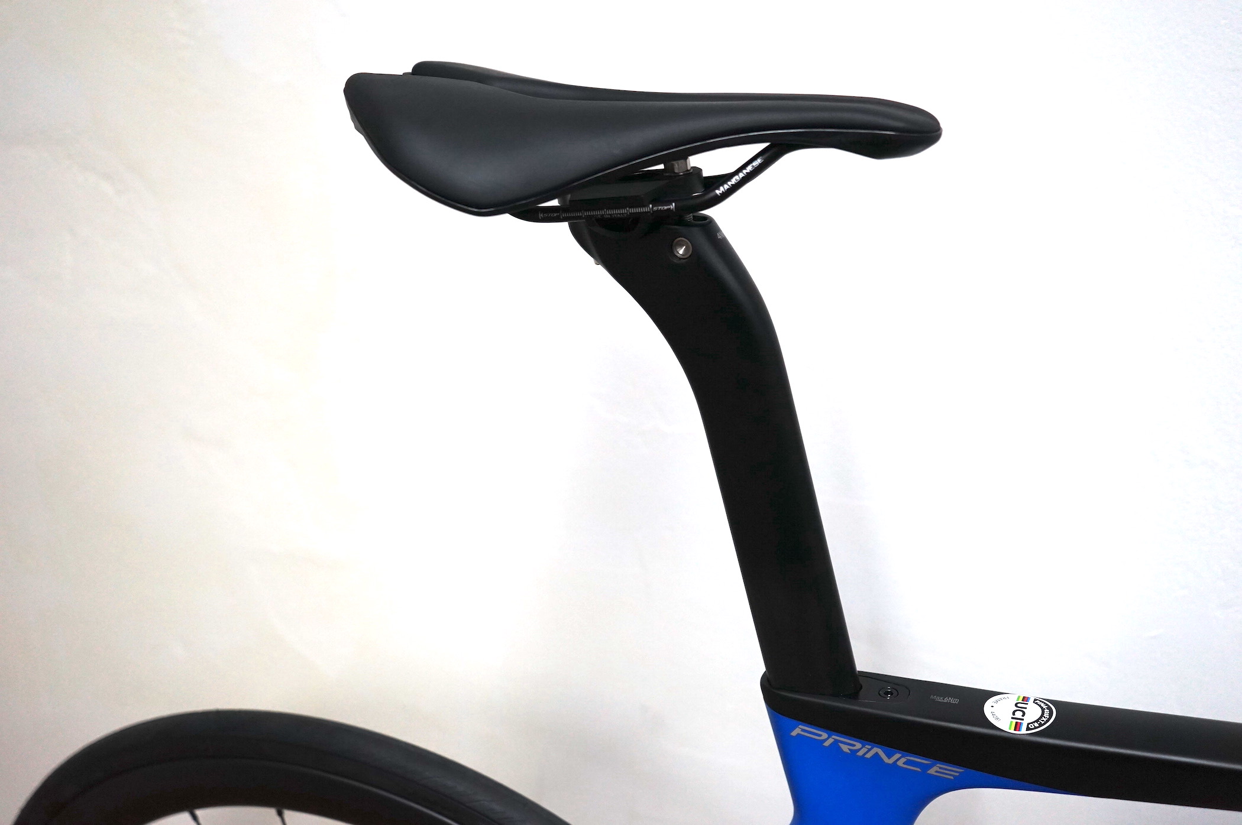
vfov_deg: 35.9
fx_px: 1275
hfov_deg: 51.9
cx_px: 621
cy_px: 412
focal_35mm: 37
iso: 1000
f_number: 4
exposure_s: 1/160
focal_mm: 37
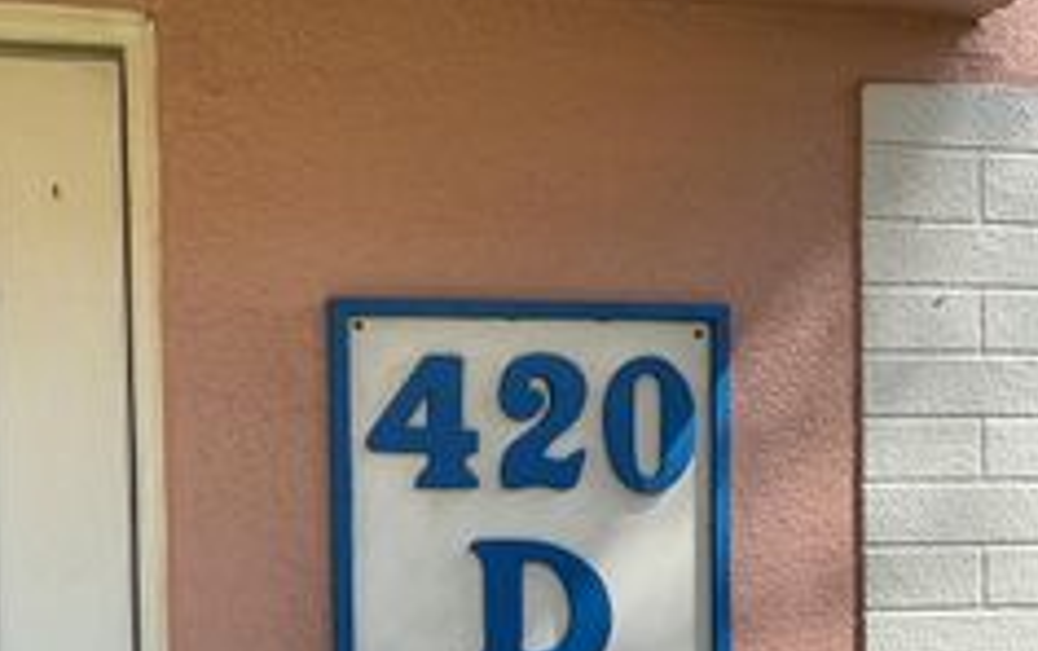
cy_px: 680
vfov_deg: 19.4
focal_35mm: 65
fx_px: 1841
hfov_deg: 30.9
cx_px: 242
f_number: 1.8
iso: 25
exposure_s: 1/883
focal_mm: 3
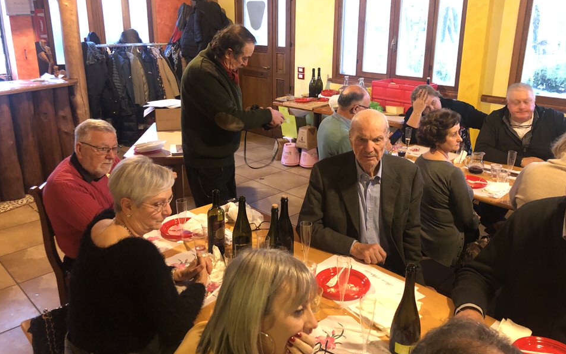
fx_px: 463
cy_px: 150
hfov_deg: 62.9
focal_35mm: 30
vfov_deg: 41.7
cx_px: 281
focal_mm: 4
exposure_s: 1/7
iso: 100
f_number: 1.8
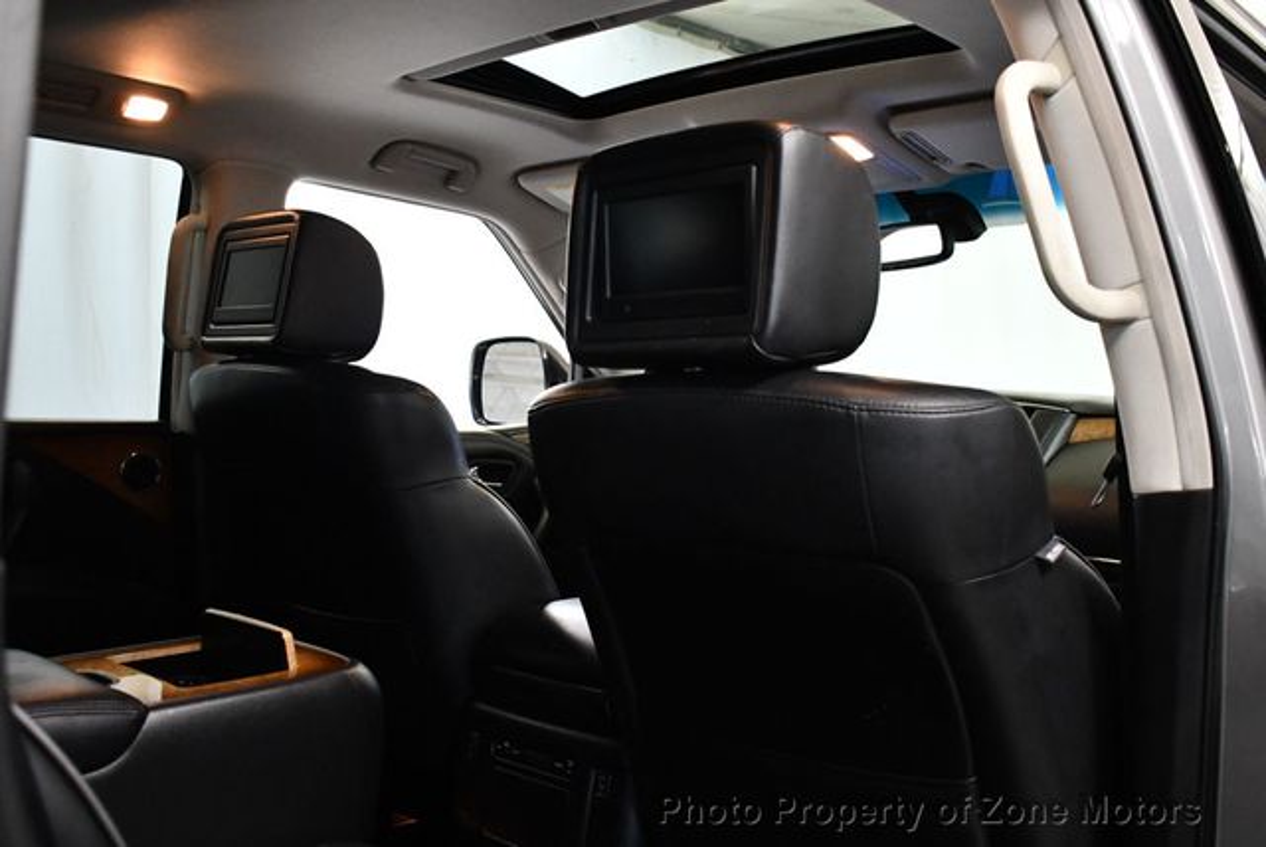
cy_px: 424
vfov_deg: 36.9
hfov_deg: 53.1
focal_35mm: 36
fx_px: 1267
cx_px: 633
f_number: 3.5
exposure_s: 1/100
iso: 3200
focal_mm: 18
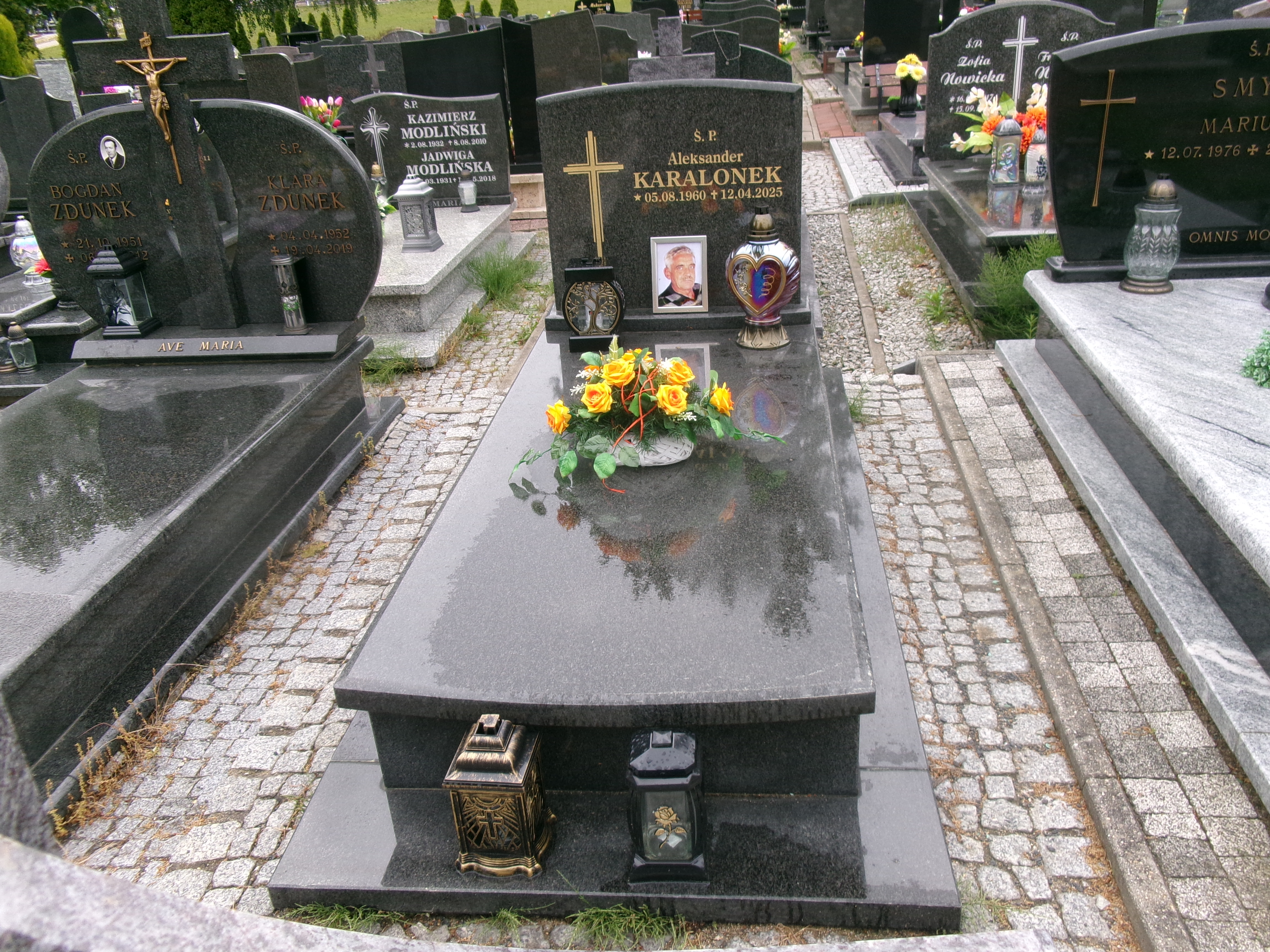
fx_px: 1027
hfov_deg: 63.4
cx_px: 635
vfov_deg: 49.7
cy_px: 476
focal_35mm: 28
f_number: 3.9
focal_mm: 5.1
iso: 100
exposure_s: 1/100
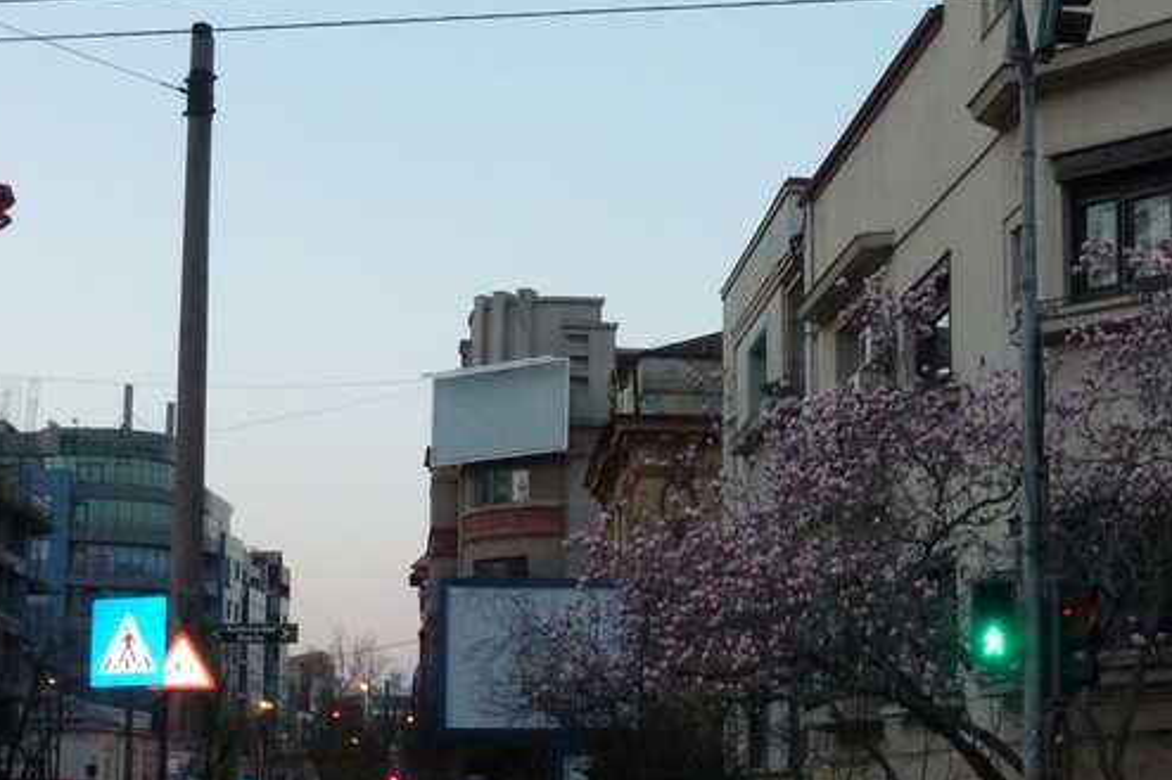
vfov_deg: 21.2
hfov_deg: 31.0
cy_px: 493
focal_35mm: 64
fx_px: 2083
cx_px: 835
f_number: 3.8
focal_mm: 6.8
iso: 400
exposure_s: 1/60
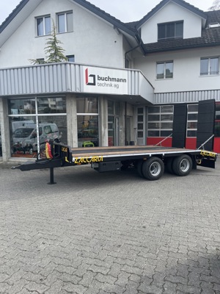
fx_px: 220
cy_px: 147
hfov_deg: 53.1
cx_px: 110
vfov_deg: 67.3
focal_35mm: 26
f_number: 1.6
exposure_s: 1/940
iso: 32
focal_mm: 4.2
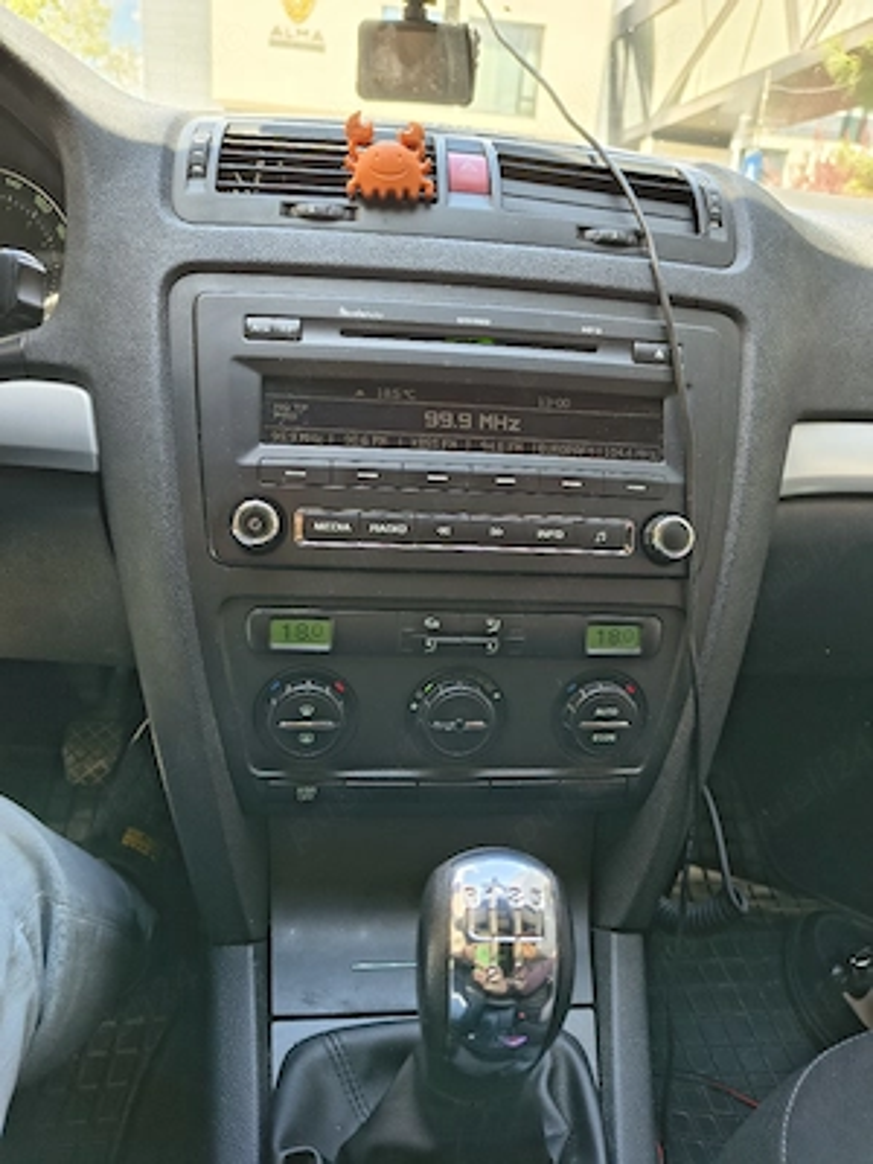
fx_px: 807
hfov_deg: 56.8
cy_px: 582
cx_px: 436
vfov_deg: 71.6
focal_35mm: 24
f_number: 1.8
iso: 253
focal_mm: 5.56
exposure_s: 1/100
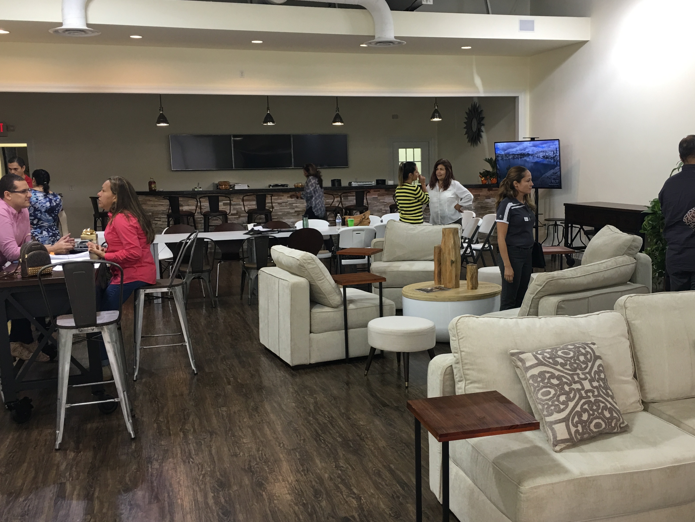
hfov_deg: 49.9
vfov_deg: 38.6
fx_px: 743
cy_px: 294
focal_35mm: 37
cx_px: 410
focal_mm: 4.15
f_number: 2.2
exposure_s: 1/15
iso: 25
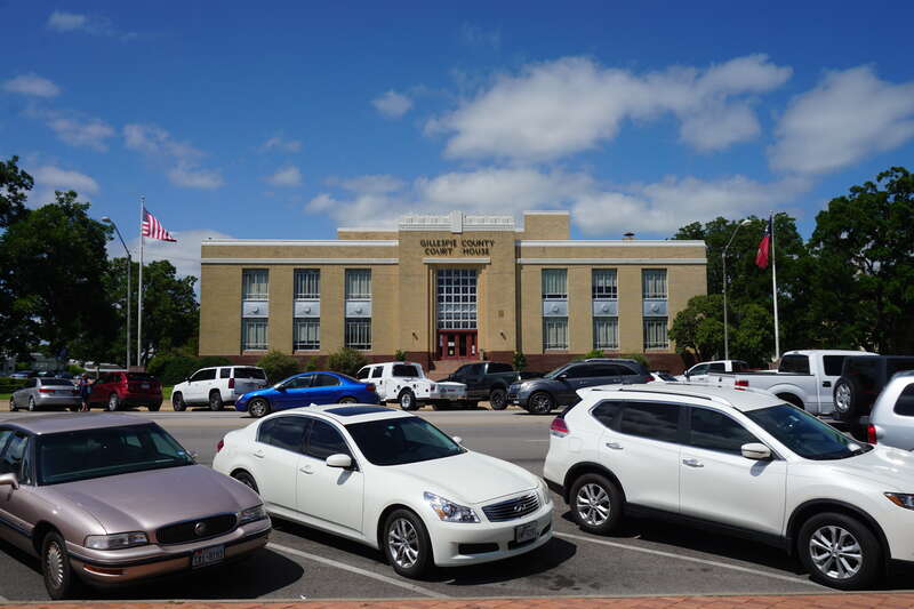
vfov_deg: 41.7
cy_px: 304
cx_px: 457
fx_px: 800
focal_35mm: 32
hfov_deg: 59.5
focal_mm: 21
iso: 100
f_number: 11
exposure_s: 1/320
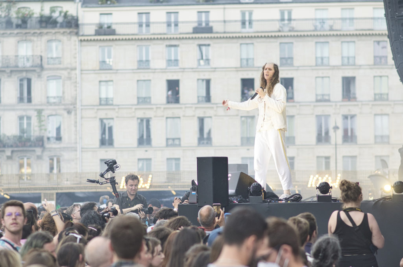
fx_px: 1425
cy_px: 134
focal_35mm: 128
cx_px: 202
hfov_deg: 16.1
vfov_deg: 10.7
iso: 640
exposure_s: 1/800
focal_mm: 85
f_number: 2.8
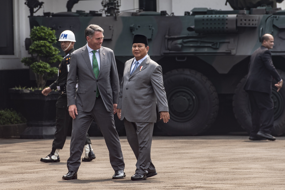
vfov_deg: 4.6
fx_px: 2383
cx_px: 142
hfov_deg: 6.8
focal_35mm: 301
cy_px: 95
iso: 125
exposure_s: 1/400
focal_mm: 200
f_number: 4
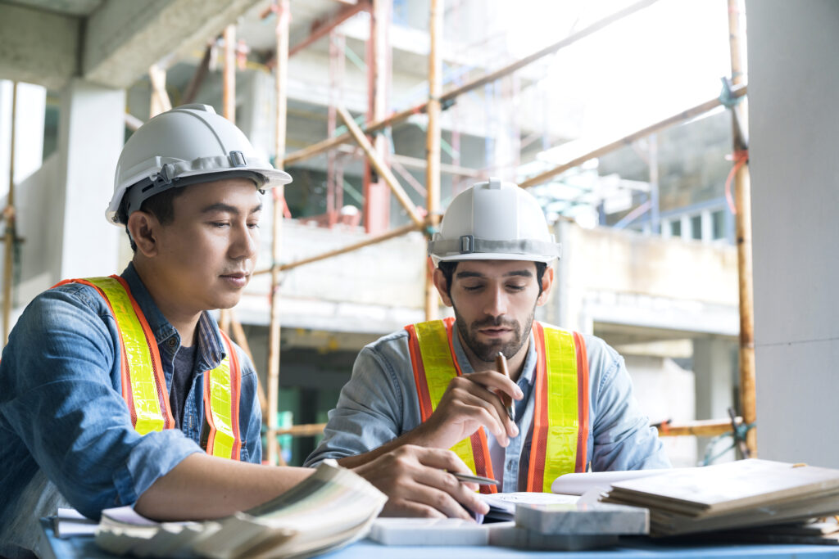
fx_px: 1095
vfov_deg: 28.7
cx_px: 420
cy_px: 280
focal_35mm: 47
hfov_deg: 41.9
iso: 400
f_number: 3.5
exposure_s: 1/160
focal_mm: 47
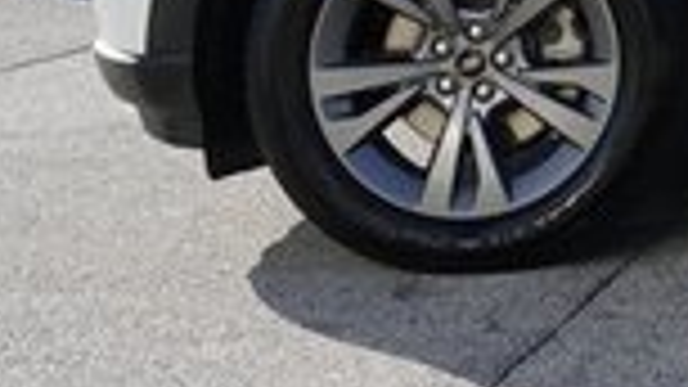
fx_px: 4250
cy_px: -403
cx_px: 1403
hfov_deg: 8.7
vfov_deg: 5.1
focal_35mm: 233
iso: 100
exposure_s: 1/80
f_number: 13
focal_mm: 53
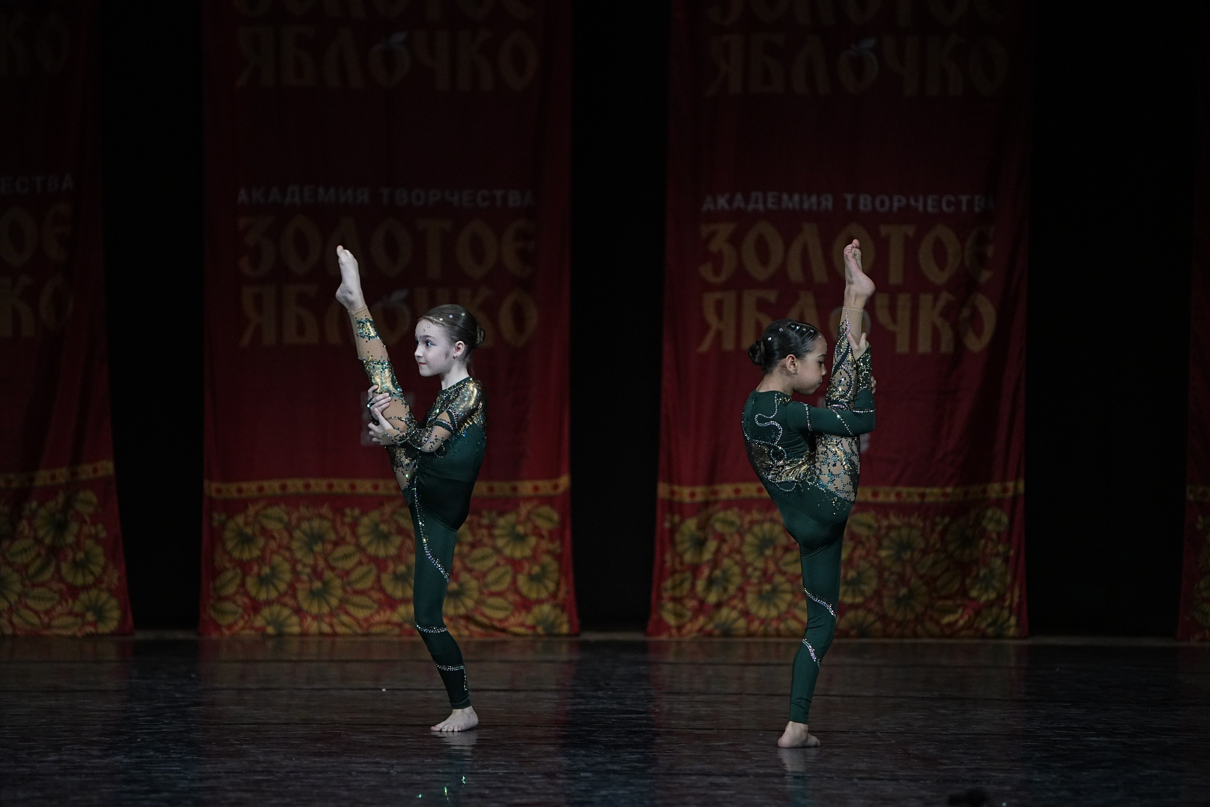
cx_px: 605
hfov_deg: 10.3
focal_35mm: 200
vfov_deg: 6.9
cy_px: 404
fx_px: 6722
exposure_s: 1/500
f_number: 2.8
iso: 4000
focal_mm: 200
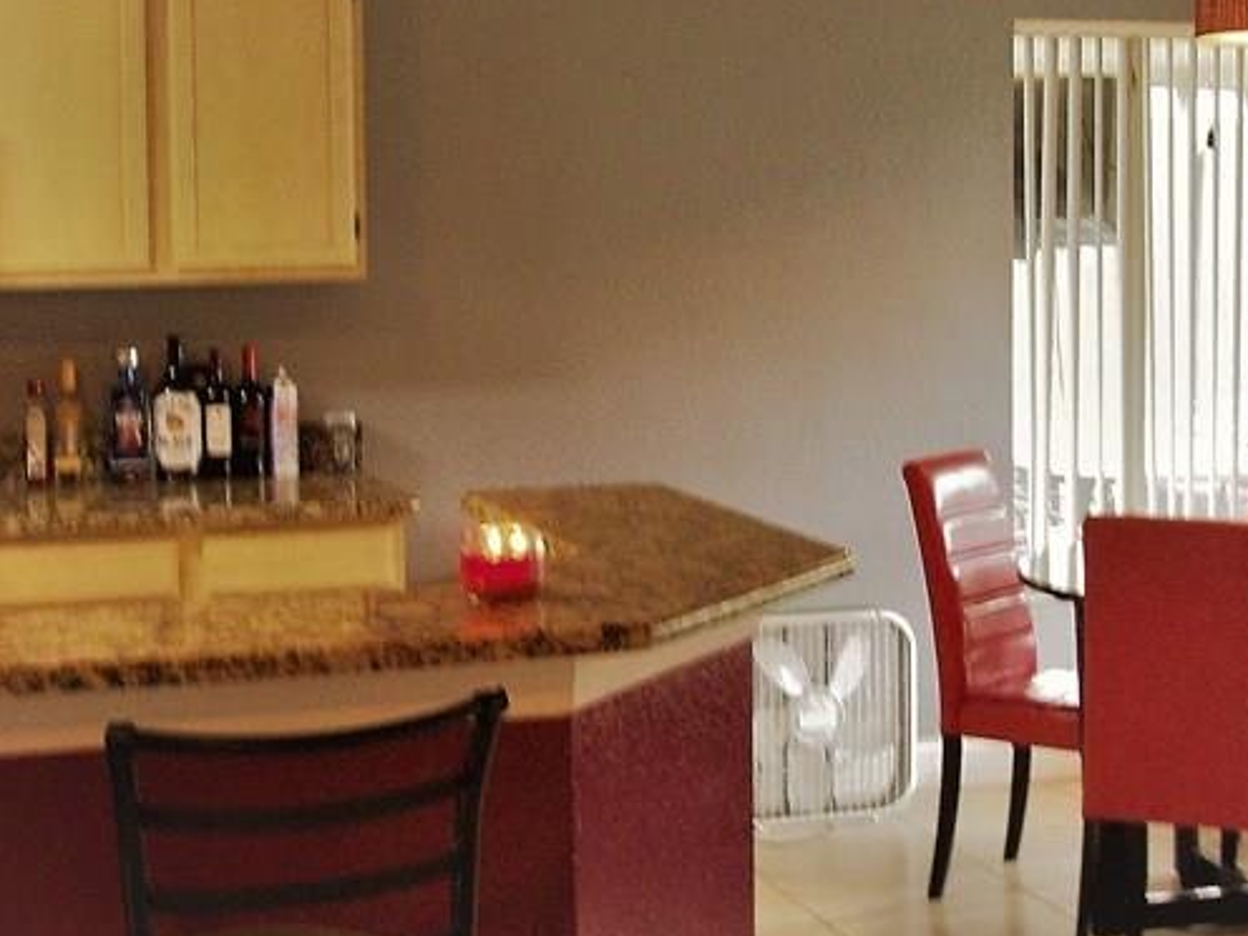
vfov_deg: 22.2
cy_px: 420
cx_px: 642
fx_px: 2379
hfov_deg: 29.4
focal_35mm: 66
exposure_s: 1/13
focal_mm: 5.7
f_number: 2.9
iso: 160
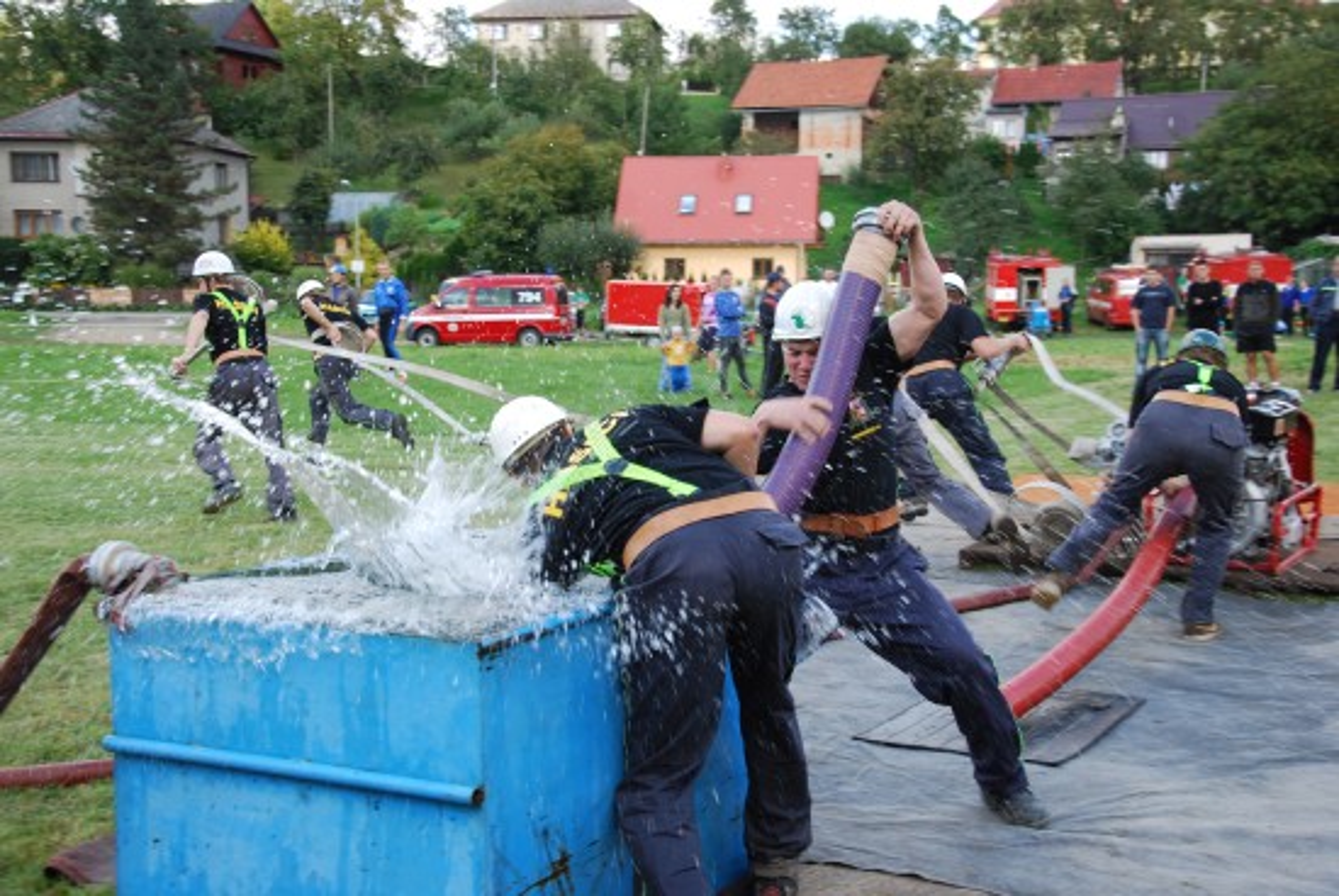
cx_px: 670
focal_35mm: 45
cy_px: 448
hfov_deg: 43.6
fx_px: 1675
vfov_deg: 29.9
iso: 180
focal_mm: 30
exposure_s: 1/125
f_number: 5.6
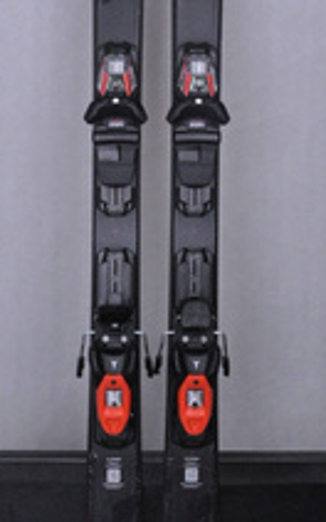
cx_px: 154
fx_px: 1108
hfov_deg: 16.7
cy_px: 158
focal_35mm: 78
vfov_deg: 26.3
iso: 3200
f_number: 9.5
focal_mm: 24
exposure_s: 1/125
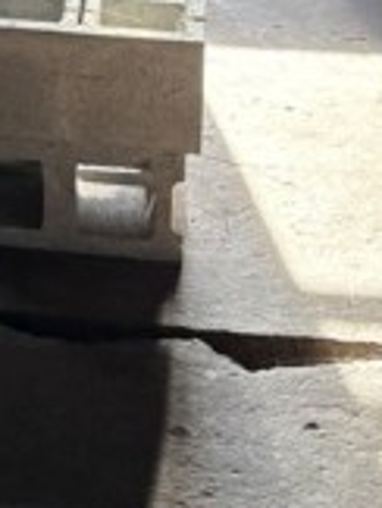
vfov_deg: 14.9
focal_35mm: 123
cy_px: -251
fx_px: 1805
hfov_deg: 11.6
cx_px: -185
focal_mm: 5.96
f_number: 1.6
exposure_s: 1/100
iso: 125
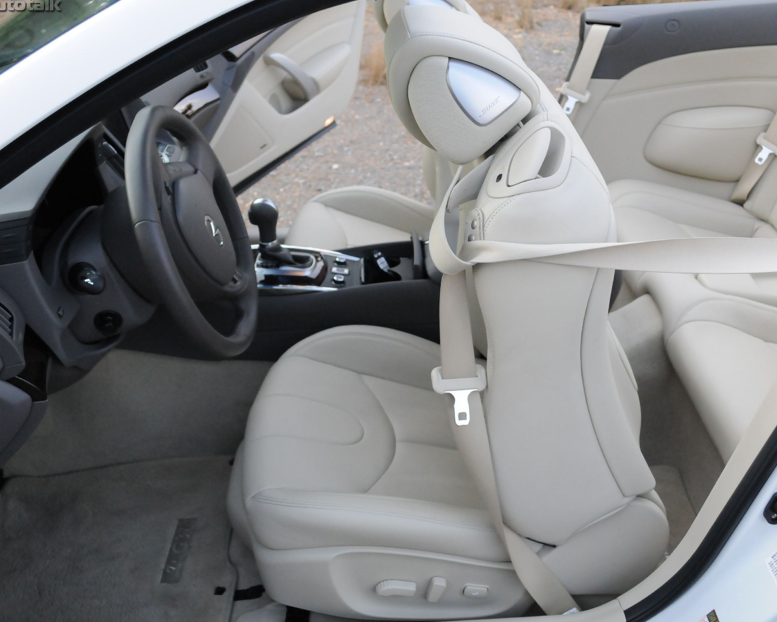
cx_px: 453
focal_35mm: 38
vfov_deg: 39.2
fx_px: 874
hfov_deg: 47.7
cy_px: 313
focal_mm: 22
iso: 2000
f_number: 5
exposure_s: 1/800
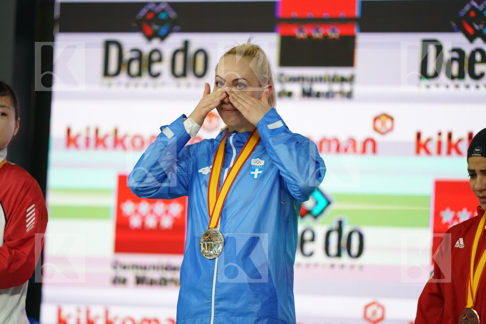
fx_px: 5400
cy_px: 162
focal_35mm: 400
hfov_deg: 5.2
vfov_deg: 3.4
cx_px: 243
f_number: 2.8
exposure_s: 1/500
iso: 4000
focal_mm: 400
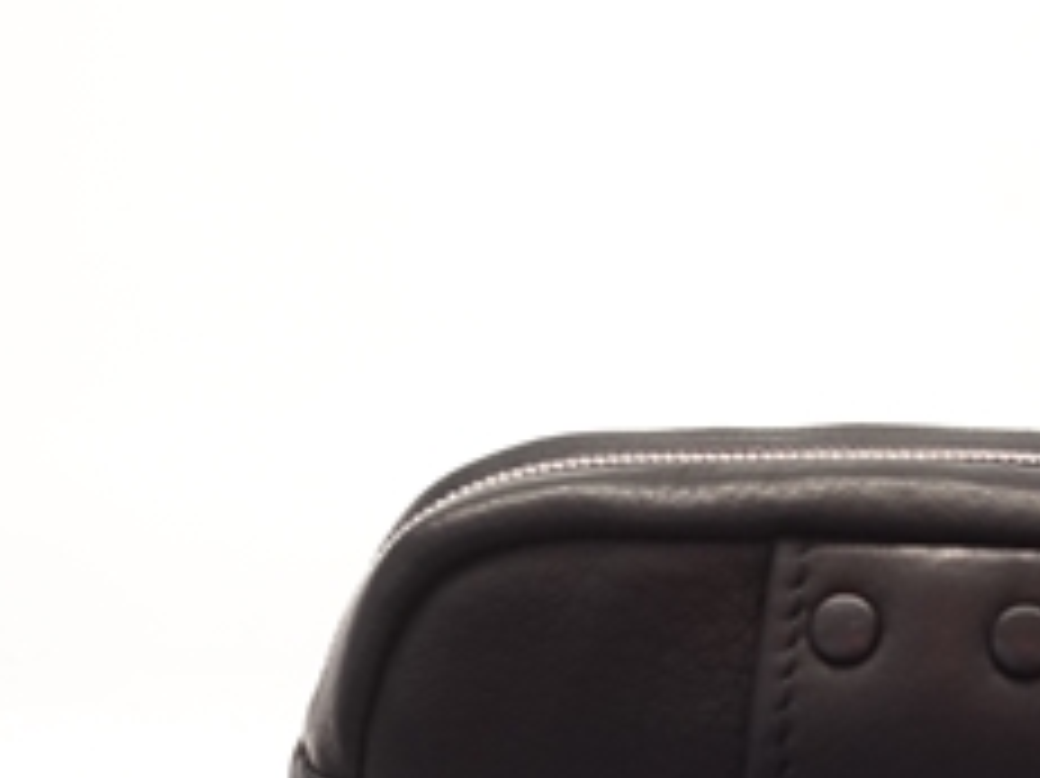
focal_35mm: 183
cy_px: 906
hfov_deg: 10.8
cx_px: 923
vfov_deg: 8.0
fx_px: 5495
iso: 640
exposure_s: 1/60
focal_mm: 55
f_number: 4
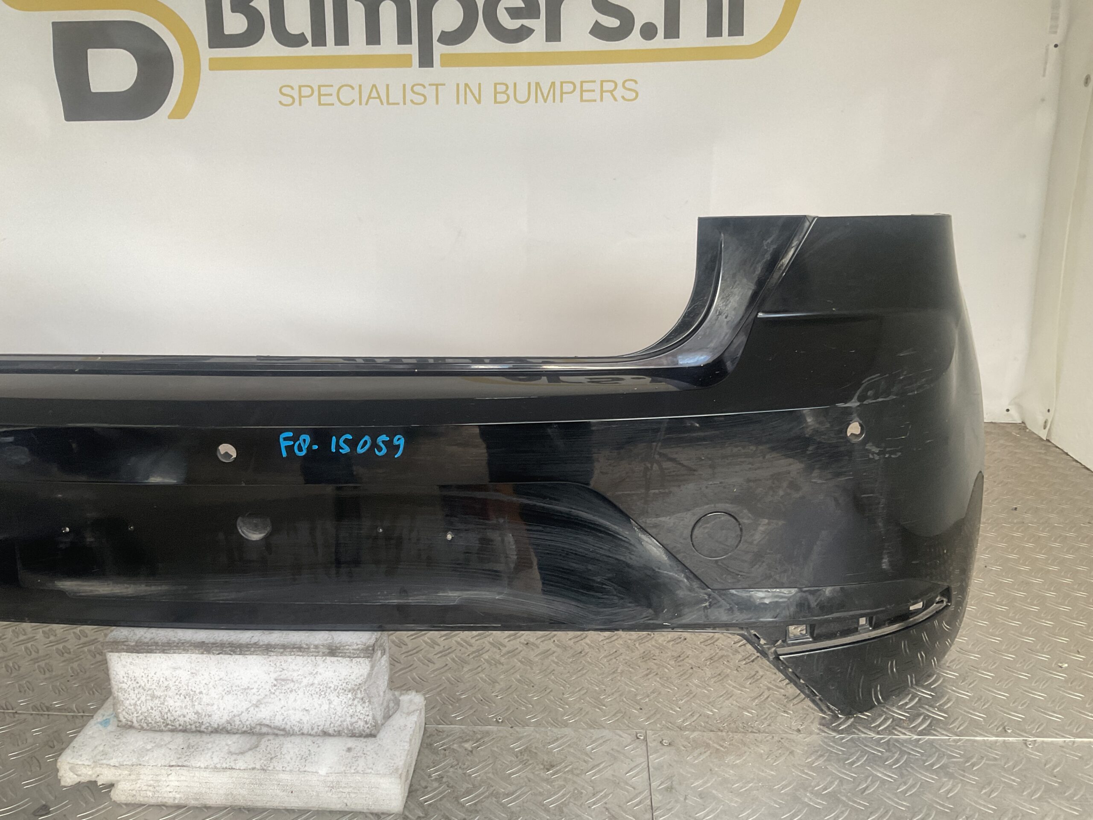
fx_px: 916
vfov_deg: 48.2
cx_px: 546
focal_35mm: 29
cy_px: 410
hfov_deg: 61.7
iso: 64
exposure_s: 1/100
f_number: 1.8
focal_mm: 3
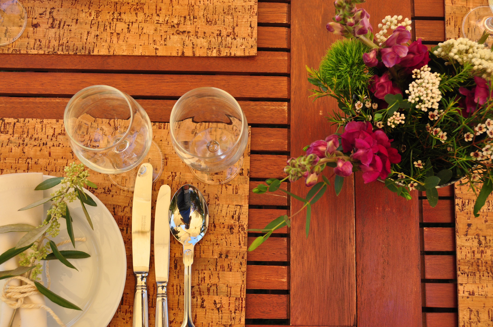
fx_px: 615
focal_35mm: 45
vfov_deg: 29.8
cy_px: 164
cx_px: 246
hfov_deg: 43.7
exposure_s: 1/200
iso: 320
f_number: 7.1
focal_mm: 30
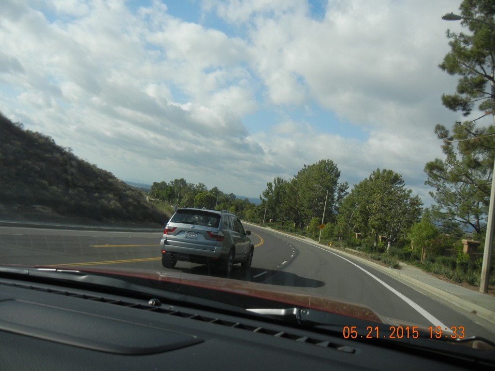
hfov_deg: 60.0
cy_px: 186
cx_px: 248
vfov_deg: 46.8
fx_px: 429
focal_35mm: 30
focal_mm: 5.4
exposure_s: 1/388
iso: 160
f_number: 7
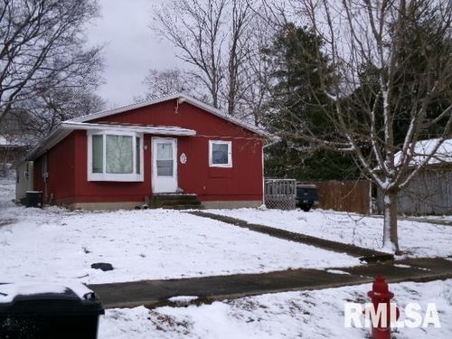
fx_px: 483
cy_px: 170
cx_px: 226
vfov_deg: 38.7
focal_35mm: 37
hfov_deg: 50.1
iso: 100
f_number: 4
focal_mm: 6.6
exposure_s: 1/280
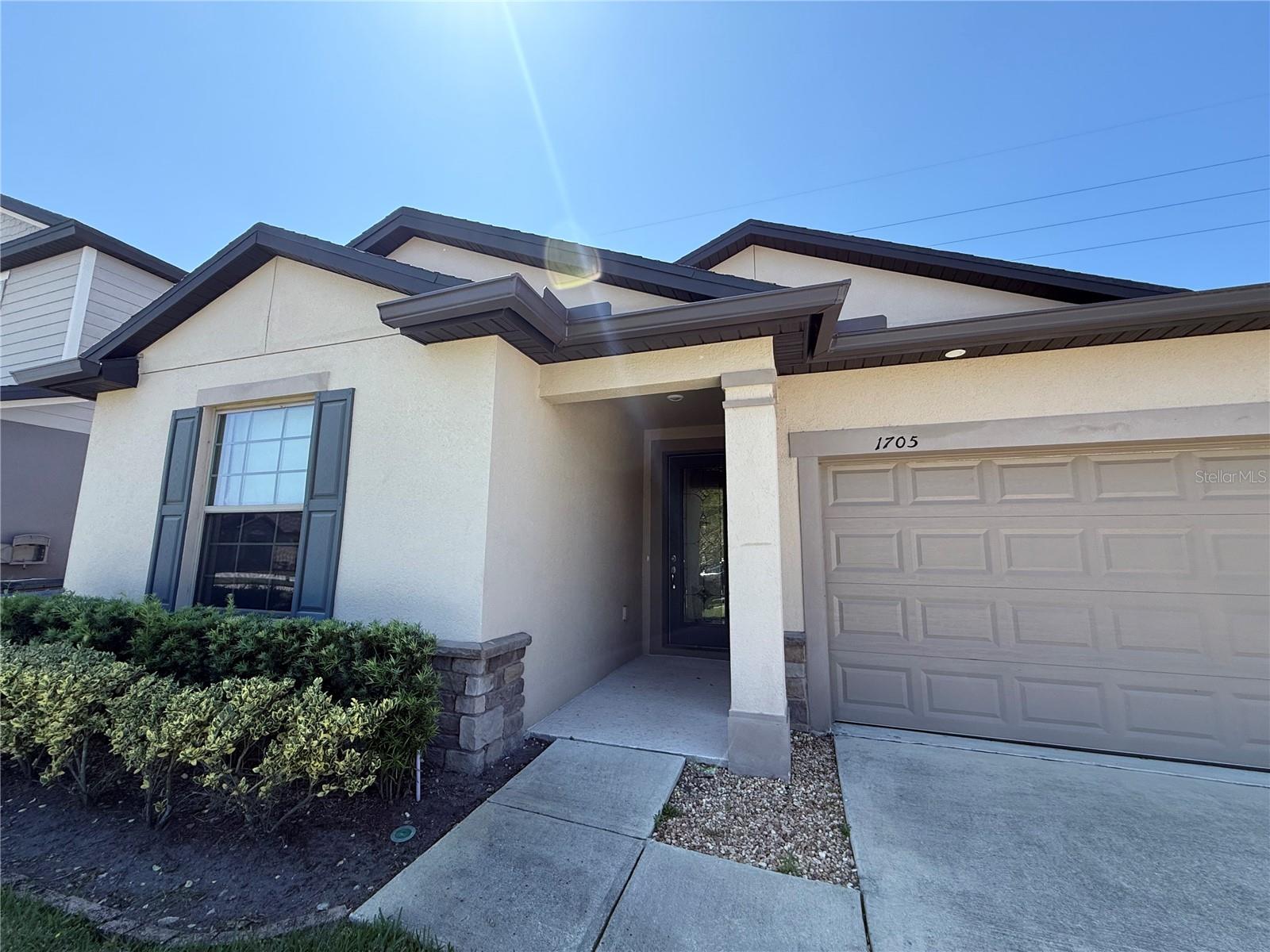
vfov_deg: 85.7
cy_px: 476
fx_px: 514
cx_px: 635
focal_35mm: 14
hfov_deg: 102.1
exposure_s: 1/820
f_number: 2.2
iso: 64
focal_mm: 2.22
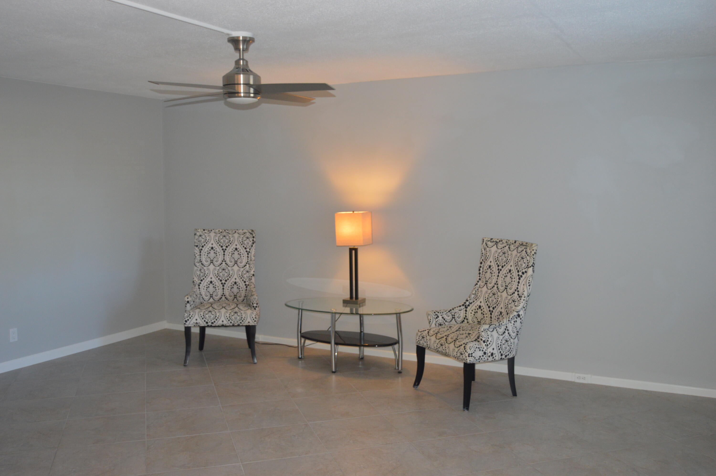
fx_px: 656
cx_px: 358
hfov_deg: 57.3
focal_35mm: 33
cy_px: 238
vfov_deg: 39.9
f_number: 3.5
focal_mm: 22
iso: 640
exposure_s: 1/60
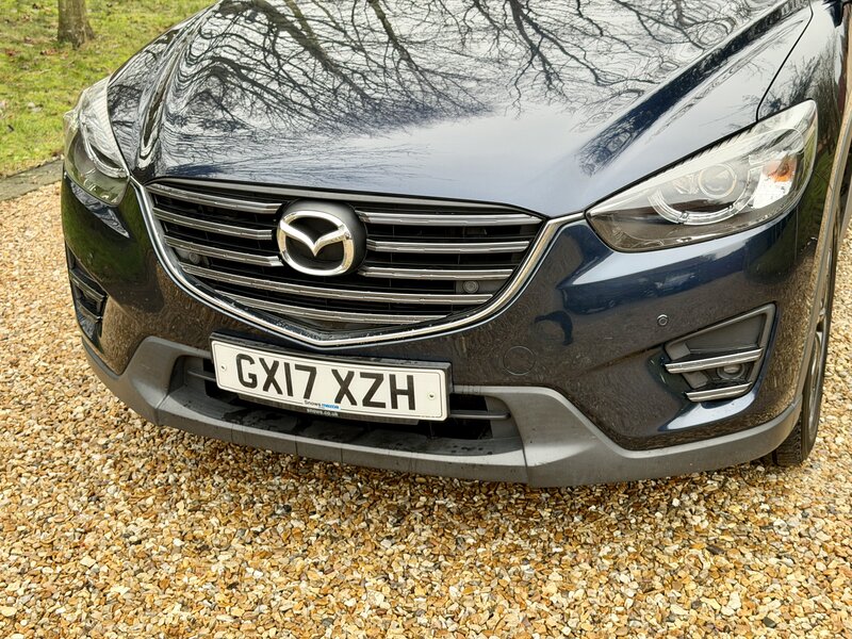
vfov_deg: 30.3
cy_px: 320
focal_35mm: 48
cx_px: 426
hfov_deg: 39.7
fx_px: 1181
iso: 64
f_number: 1.78
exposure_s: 1/121
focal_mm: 6.76
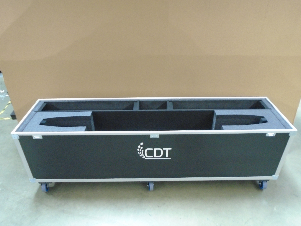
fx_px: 226
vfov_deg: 53.1
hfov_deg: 67.3
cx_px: 150
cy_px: 113
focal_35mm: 26
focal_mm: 4.6
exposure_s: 1/8
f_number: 3.2
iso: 400
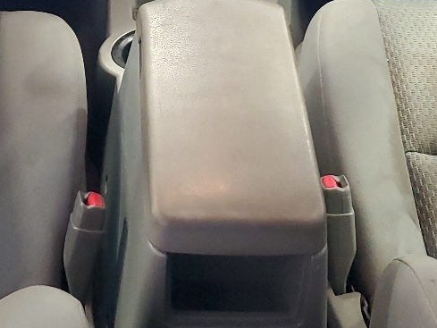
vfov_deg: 17.2
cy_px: 48
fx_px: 1073
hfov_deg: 23.0
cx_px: 165
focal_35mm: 85
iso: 318
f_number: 1.5
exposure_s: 1/24
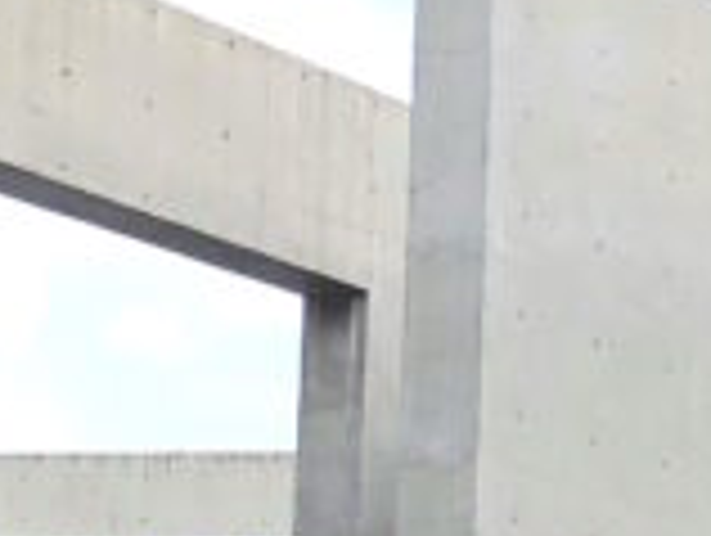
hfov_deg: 9.0
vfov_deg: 7.0
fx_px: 4361
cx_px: 1166
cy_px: 671
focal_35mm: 212
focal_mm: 4
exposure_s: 1/923
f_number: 1.8
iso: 20
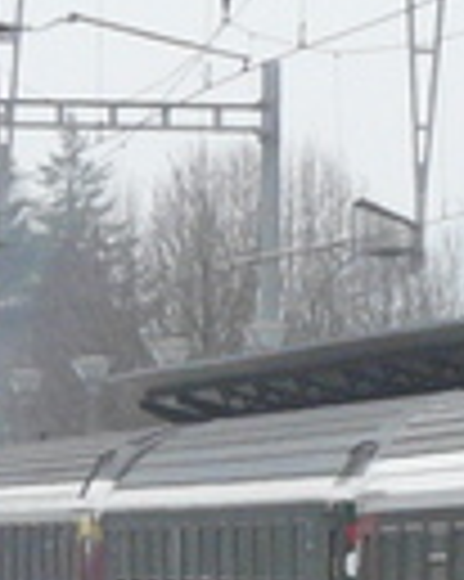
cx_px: 1608
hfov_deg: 2.0
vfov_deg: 2.5
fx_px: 13182
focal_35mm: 767
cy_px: 477
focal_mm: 16.6
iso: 160
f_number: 4
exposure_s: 1/200
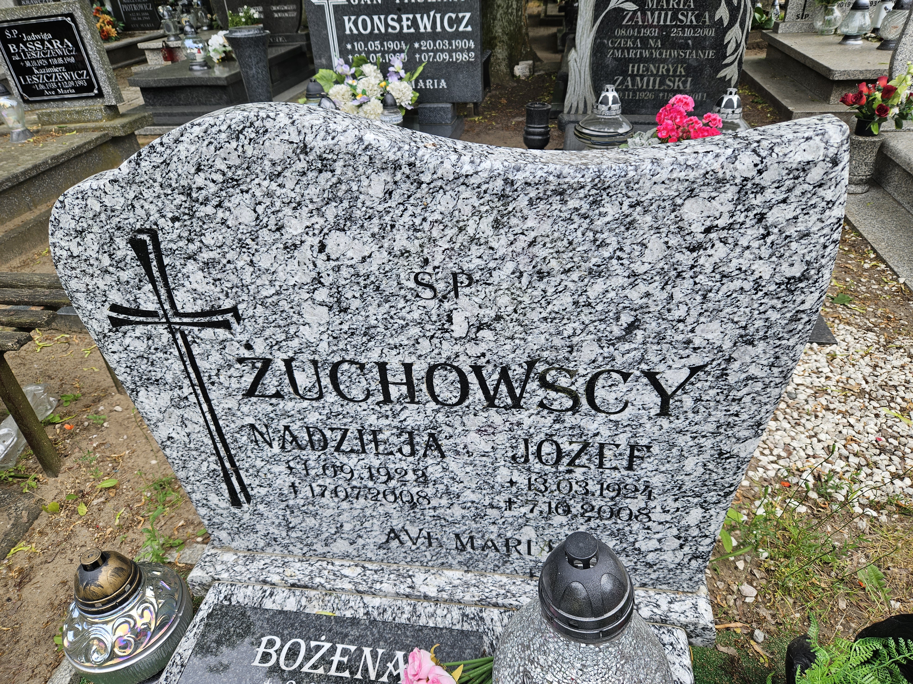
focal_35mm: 23
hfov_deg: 73.9
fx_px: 607
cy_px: 342
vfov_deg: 58.9
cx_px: 456
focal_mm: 5.4
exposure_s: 1/296
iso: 25
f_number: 1.8
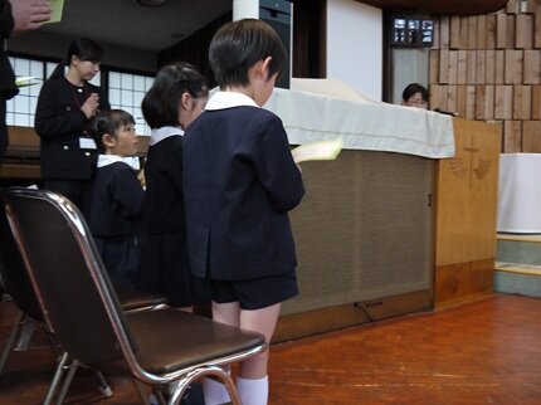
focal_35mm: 38
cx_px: 270
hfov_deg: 49.0
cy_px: 202
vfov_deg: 37.7
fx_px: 594
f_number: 4.1
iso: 400
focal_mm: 19
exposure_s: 1/8
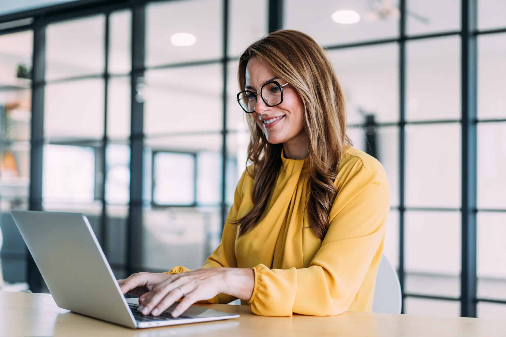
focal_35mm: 55
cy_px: 168
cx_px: 253
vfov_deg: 24.6
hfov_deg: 36.2
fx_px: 773
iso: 1000
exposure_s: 1/320
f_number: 2
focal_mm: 55
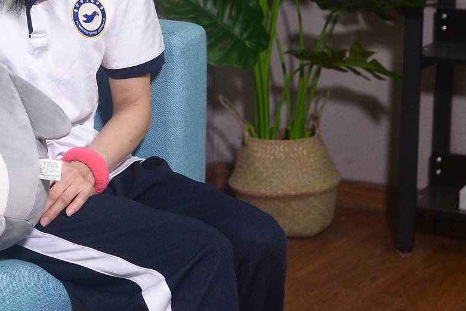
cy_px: -42
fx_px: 1217
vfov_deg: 14.2
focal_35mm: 94
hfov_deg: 21.3
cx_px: 68
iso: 1250
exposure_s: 1/250
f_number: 5
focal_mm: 35
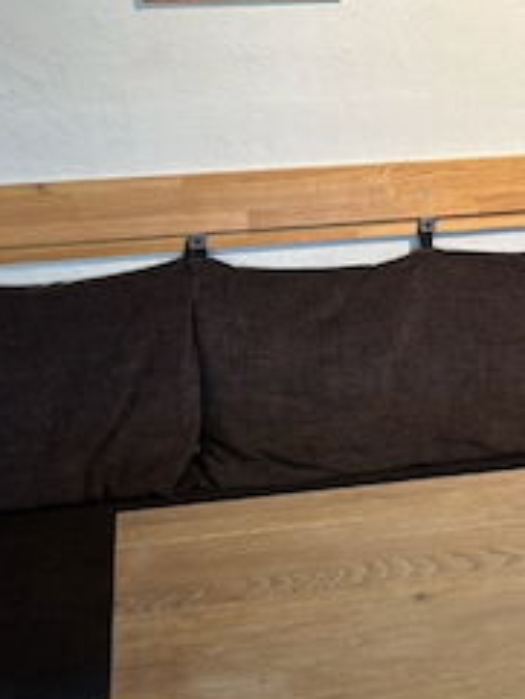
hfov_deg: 20.6
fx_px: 1394
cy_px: 206
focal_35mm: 69
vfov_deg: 27.9
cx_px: 525
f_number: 1.5
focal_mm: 5.7
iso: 80
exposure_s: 1/50
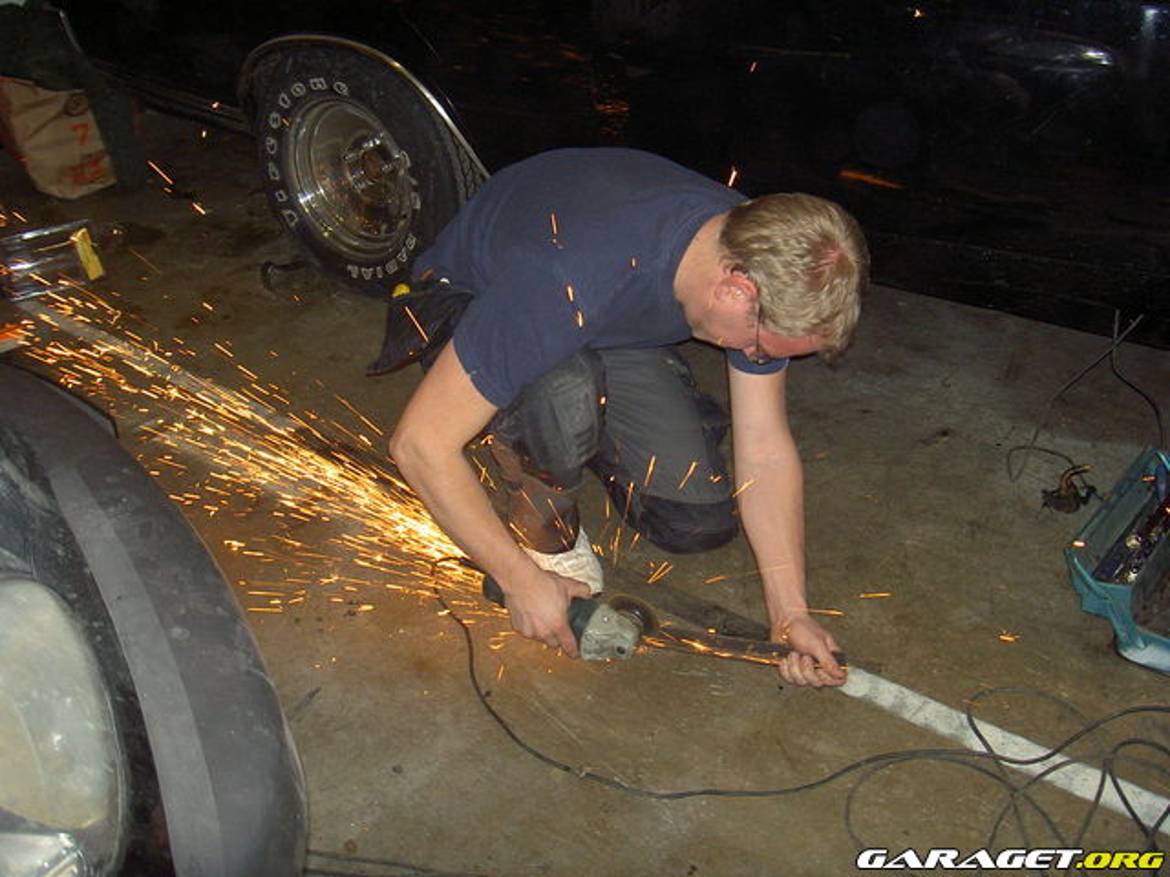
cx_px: 585
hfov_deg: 47.9
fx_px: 1318
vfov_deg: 36.8
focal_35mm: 39
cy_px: 438
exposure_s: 1/125
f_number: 2.8
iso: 200
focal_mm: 8
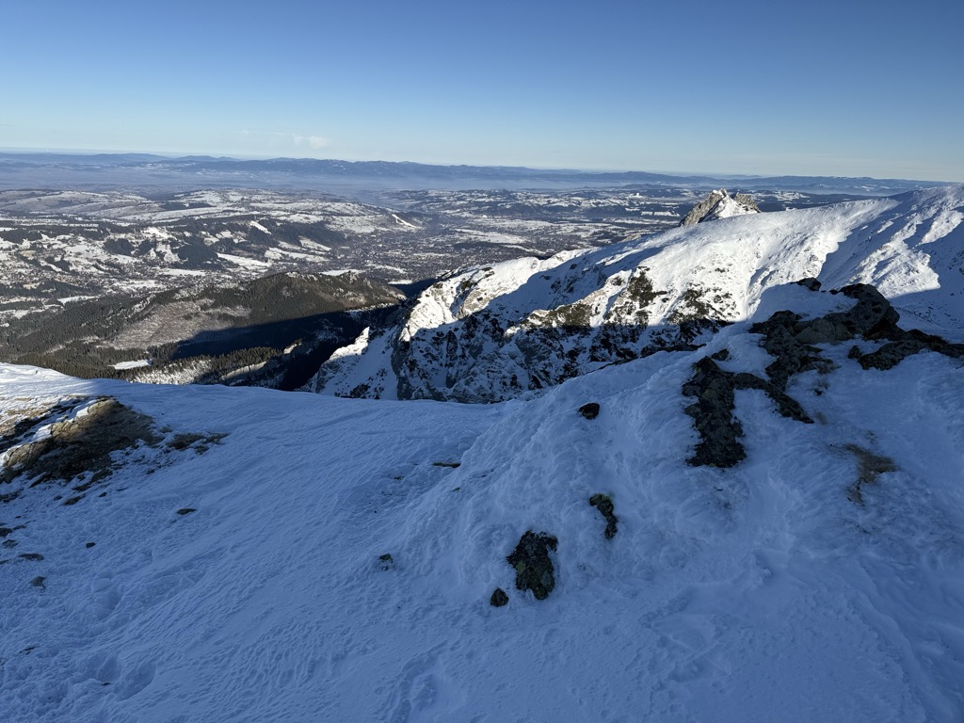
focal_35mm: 24
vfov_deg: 56.8
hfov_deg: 71.6
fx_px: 668
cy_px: 362
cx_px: 482
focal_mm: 6.76
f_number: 1.78
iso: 80
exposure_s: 1/5714
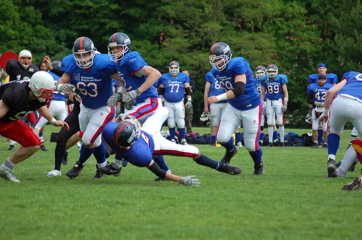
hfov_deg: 9.2
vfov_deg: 6.1
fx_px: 2258
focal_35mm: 225
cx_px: 181
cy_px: 120
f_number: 4.5
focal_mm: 150
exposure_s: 1/1000
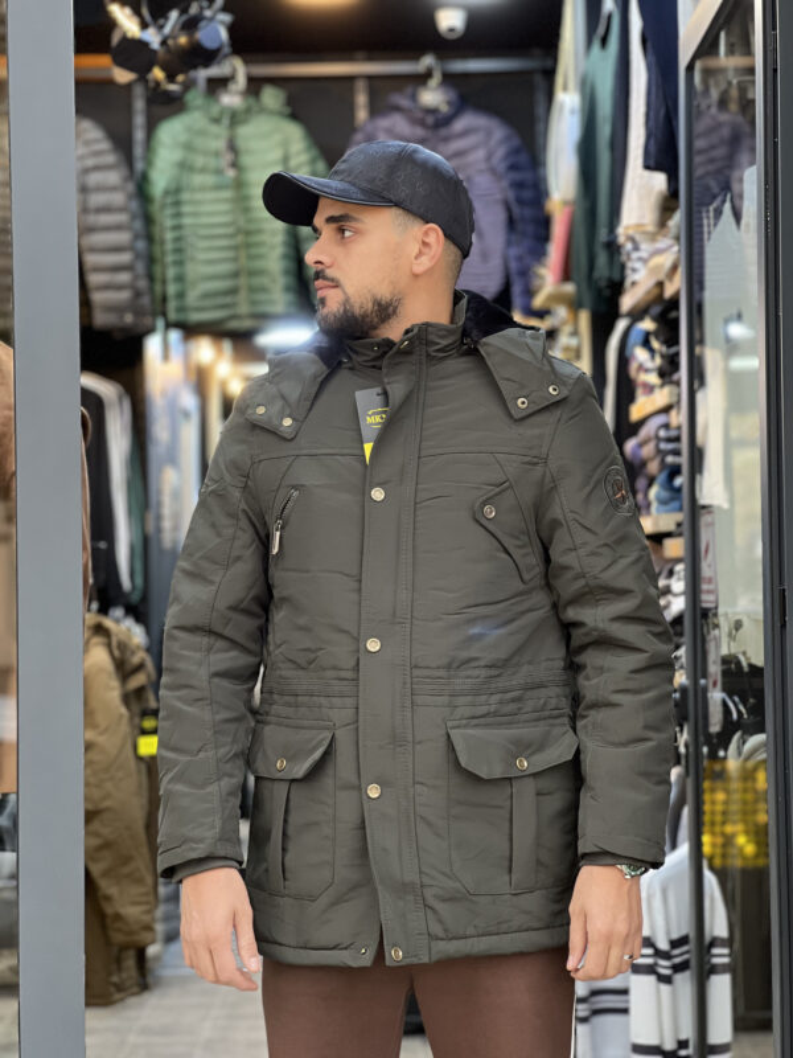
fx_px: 2352
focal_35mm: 77
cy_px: 529
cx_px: 396
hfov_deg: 19.1
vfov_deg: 25.3
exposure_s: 1/100
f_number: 2.8
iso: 250
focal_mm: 9
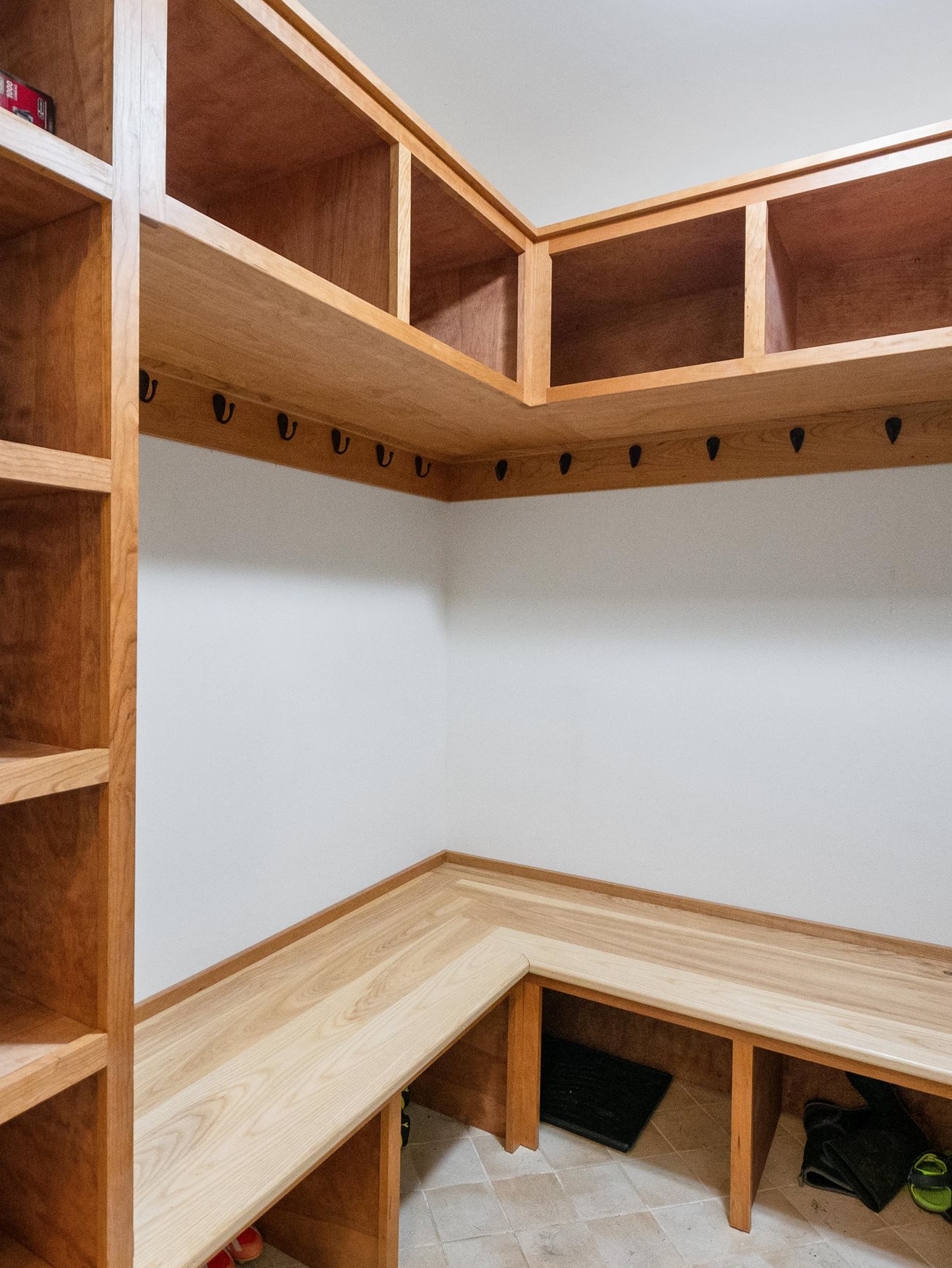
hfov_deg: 63.2
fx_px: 769
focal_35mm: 21
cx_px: 408
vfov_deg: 78.9
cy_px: 664
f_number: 2.8
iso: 2500
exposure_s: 1/60
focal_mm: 8
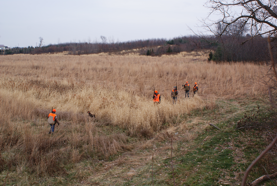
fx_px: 347
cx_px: 138
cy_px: 93
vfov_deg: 29.9
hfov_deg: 43.6
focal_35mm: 45
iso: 100
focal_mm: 30
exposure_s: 1/80
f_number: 9
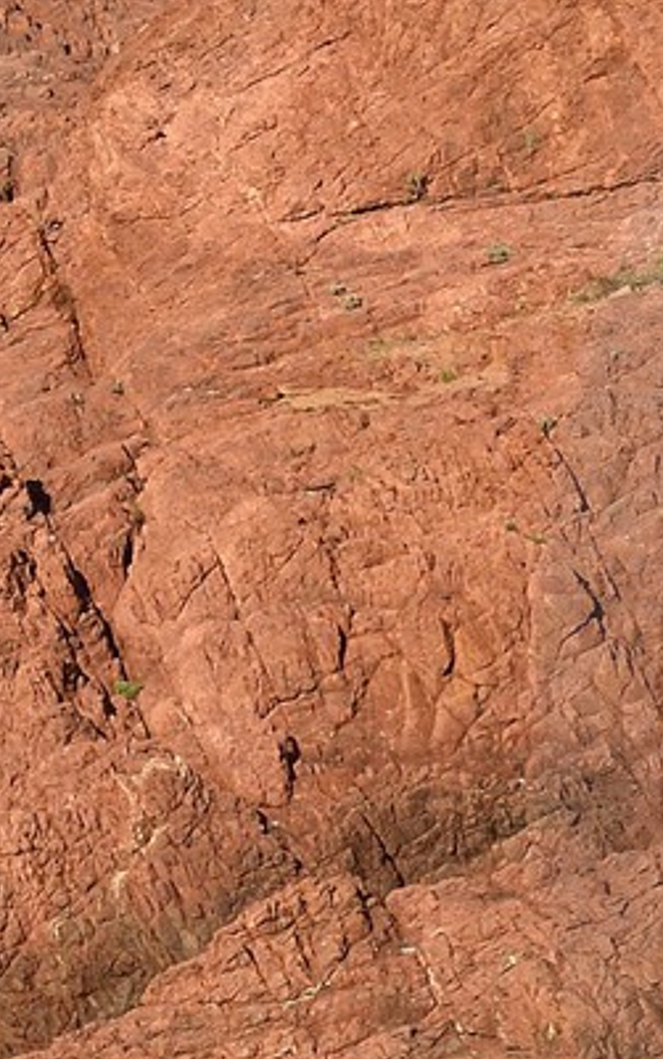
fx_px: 11465
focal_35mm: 397
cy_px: 722
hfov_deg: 3.3
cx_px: 1751
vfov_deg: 5.3
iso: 200
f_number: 11
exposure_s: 1/250
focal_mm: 65
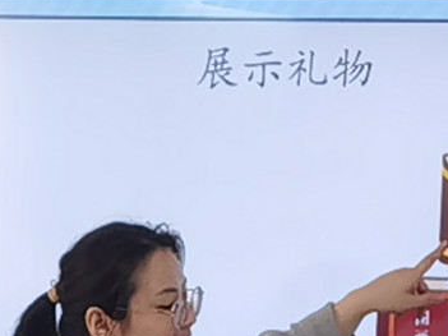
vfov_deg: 4.3
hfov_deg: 5.7
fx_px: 4476
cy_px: 416
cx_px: 193
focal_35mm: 346
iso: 100
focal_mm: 6.71
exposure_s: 1/100
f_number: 1.9
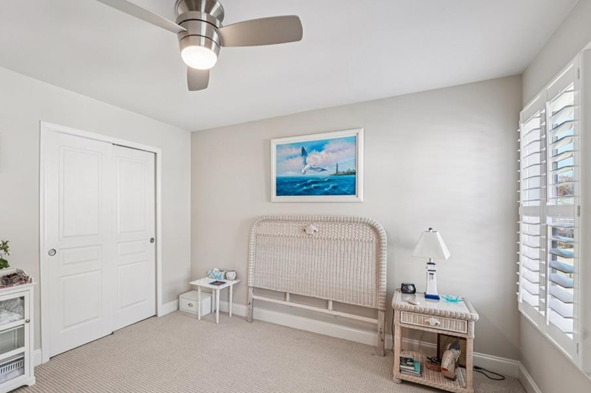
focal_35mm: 16
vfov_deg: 73.5
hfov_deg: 96.5
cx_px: 266
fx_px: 262
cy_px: 217
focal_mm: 14
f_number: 8
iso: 320
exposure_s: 1/10
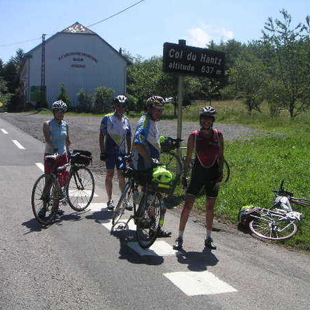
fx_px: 456
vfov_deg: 37.6
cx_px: 149
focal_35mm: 45
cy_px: 155
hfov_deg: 37.5
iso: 50
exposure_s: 1/180
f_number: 6.7
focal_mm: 6
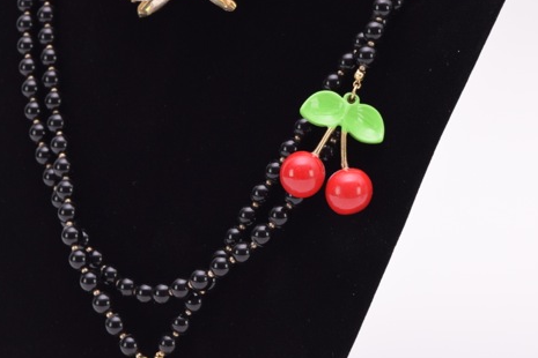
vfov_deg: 9.5
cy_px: 148
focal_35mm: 145
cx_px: 197
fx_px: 2168
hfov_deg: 14.1
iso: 200
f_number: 6.3
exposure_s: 1/60
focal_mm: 45
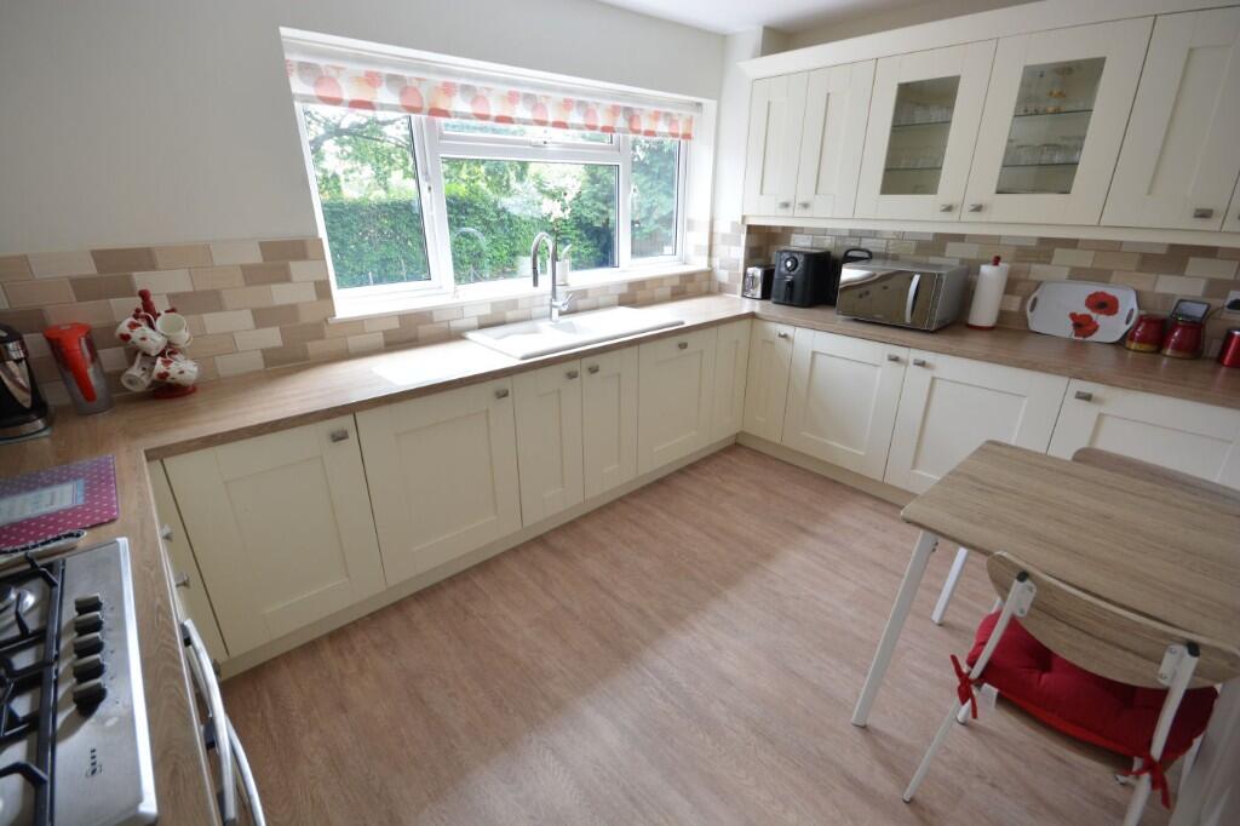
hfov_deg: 100.4
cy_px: 413
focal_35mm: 15
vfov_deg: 77.3
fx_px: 516
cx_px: 620
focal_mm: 10
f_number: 8
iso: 400
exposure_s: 1/15
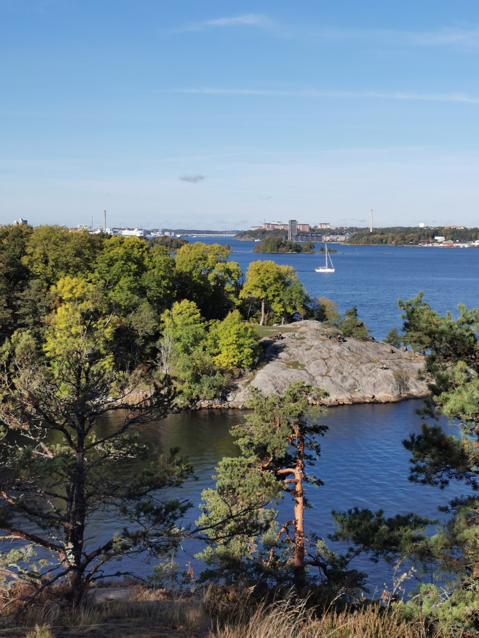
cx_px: 240
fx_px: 959
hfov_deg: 28.0
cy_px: 319
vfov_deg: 36.8
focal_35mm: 52
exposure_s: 1/4184
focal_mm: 5.56
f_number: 1.6
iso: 50
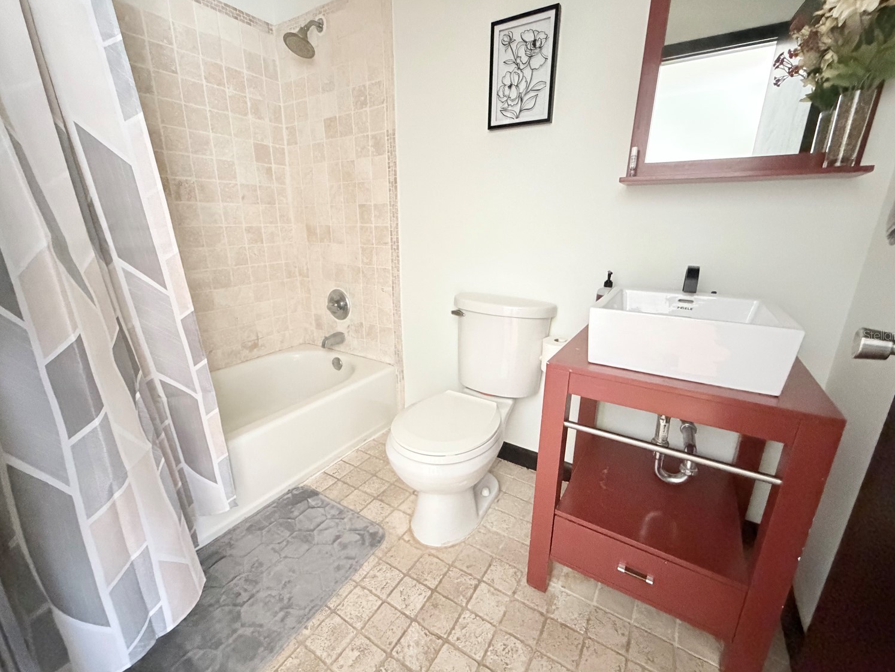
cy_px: 335
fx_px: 388
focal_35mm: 15
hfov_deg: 98.2
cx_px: 441
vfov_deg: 81.8
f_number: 2.2
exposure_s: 1/40
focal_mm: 2.22
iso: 1000
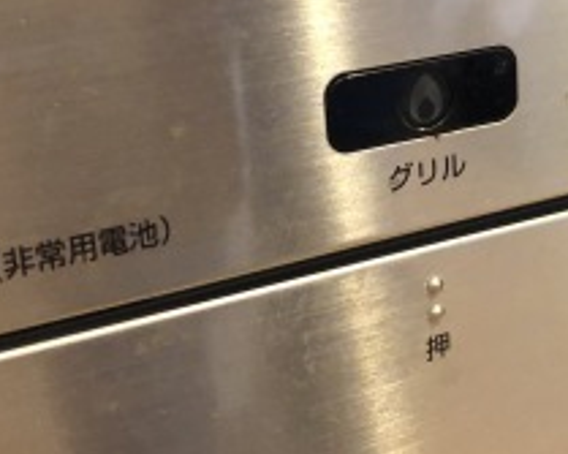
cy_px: 71
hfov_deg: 27.5
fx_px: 1143
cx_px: 435
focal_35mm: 68
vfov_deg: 22.1
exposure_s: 1/33
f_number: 1.8
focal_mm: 3.99
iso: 500
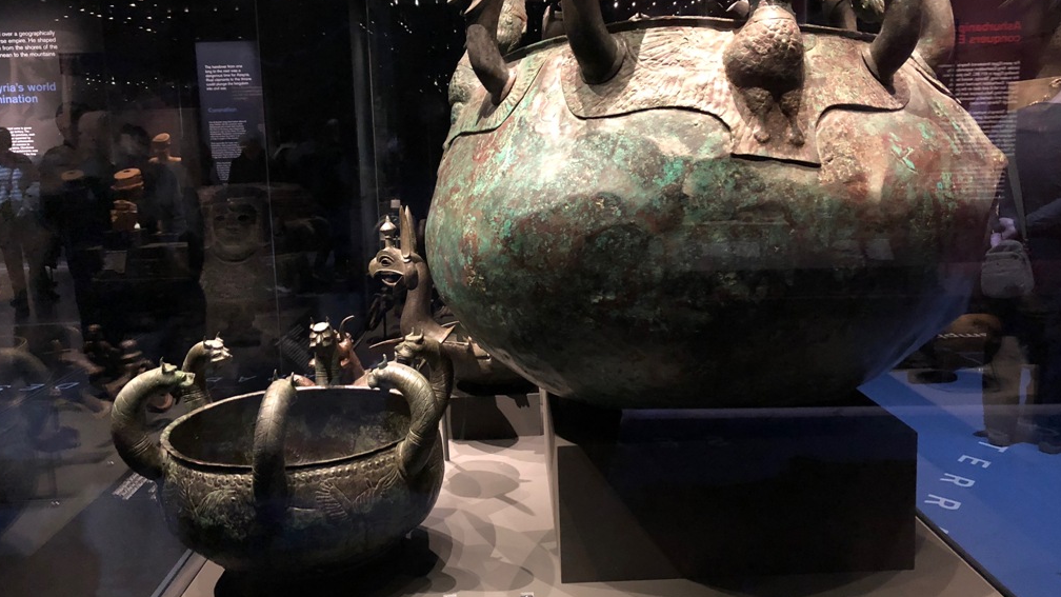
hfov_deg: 62.6
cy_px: 271
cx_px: 527
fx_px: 872
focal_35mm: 31
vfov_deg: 37.7
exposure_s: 1/4
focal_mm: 3.99
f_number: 1.8
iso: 125
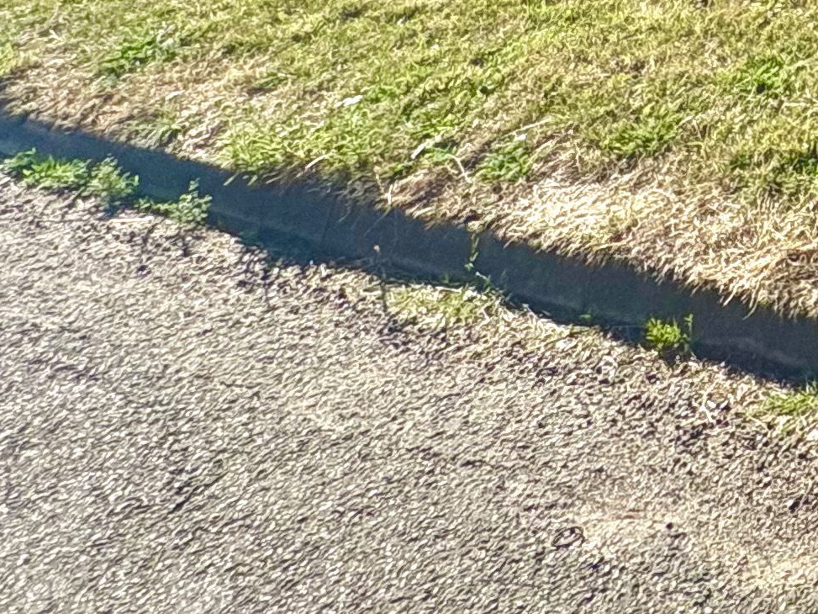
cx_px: 1362
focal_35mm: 58
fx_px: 1371
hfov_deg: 23.2
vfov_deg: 17.3
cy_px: -652
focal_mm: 2.22
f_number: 2.2
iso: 64
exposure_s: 1/1277
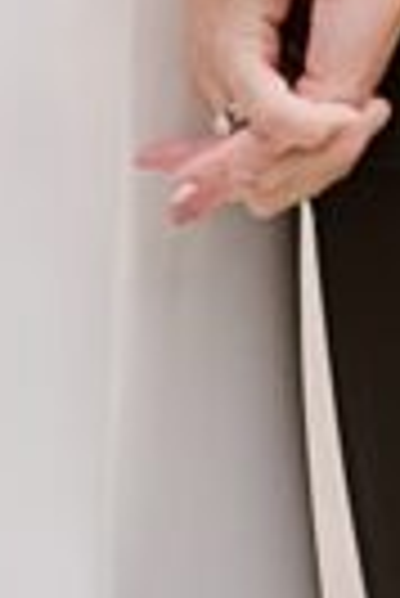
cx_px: 398
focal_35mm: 653
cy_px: -1340
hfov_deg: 2.1
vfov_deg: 3.1
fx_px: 10854
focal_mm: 85
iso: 640
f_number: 2
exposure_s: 1/320
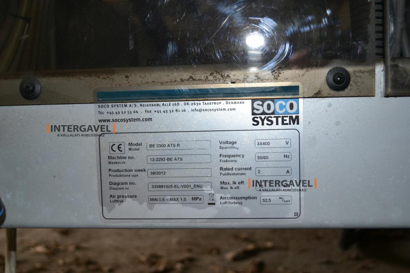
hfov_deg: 46.4
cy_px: 136
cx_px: 205
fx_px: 478
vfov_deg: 31.9
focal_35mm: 42
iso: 320
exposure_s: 1/60
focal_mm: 28
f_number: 4.5
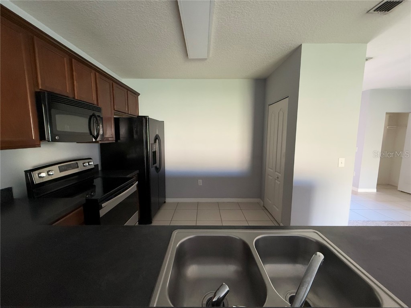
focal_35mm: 14
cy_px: 154
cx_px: 206
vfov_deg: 85.7
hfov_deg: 102.1
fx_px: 166
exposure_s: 1/60
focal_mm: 2.22
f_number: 2.2
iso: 500
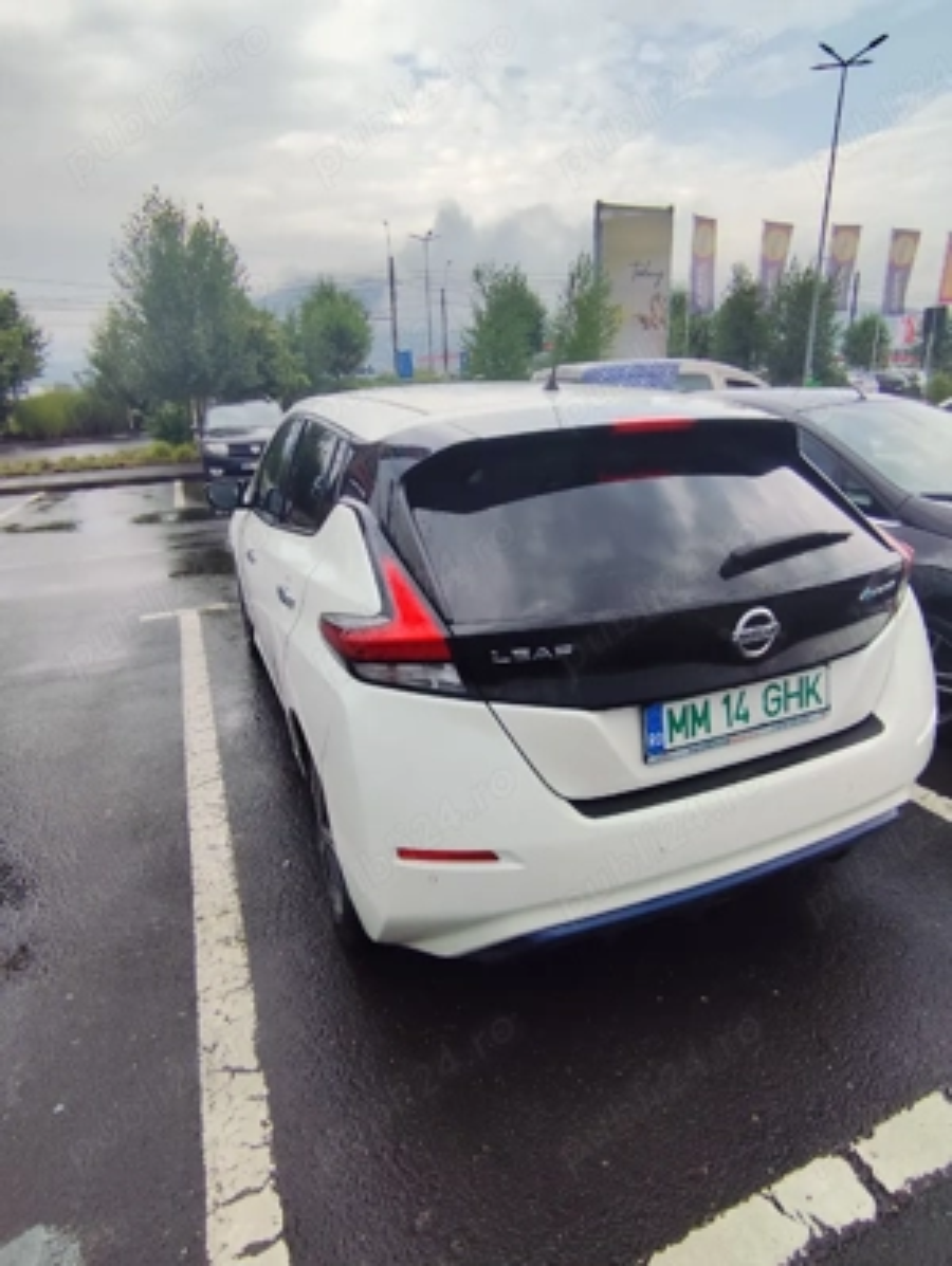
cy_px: 633
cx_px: 476
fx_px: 696
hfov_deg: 68.8
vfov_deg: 84.6
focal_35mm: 19
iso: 50
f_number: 2.2
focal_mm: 1.65
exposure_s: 1/833
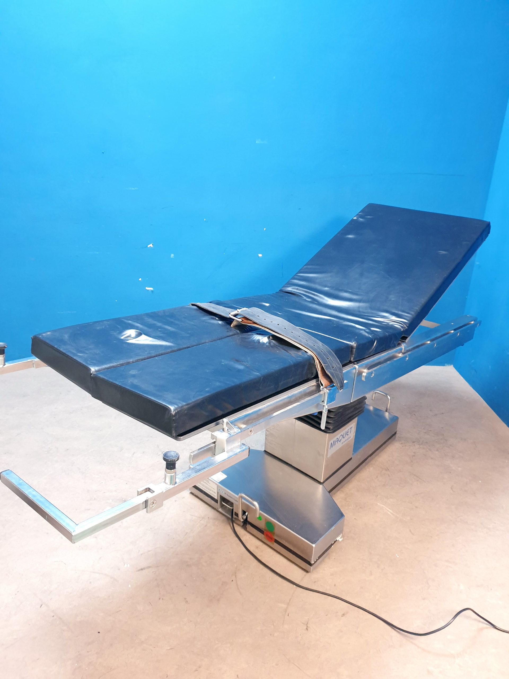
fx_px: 510
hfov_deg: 53.1
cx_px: 254
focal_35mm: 26
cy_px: 340
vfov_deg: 67.3
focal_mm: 4.3
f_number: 1.5
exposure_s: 1/33
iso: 250
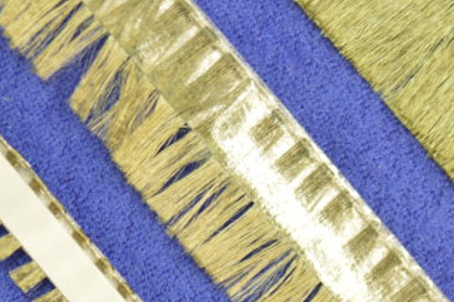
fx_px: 1599
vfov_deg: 10.5
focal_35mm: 127
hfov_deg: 15.8
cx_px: 478
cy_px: 409
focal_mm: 30
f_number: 4.5
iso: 800
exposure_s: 1/25
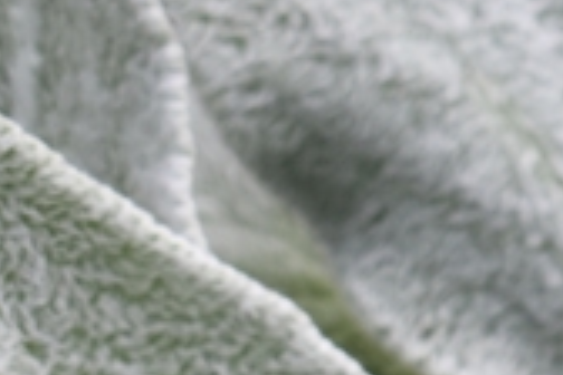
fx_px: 5989
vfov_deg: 3.6
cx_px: 1619
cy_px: 547
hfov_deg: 5.1
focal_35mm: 383
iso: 400
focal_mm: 42
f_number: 6.3
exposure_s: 1/160
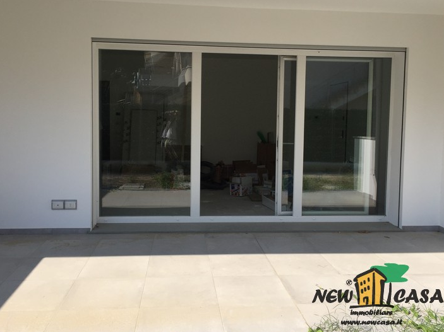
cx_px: 220
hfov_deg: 55.4
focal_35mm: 33
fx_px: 423
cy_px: 147
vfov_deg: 42.9
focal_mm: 4.15
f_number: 2.2
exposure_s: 1/1522
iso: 32
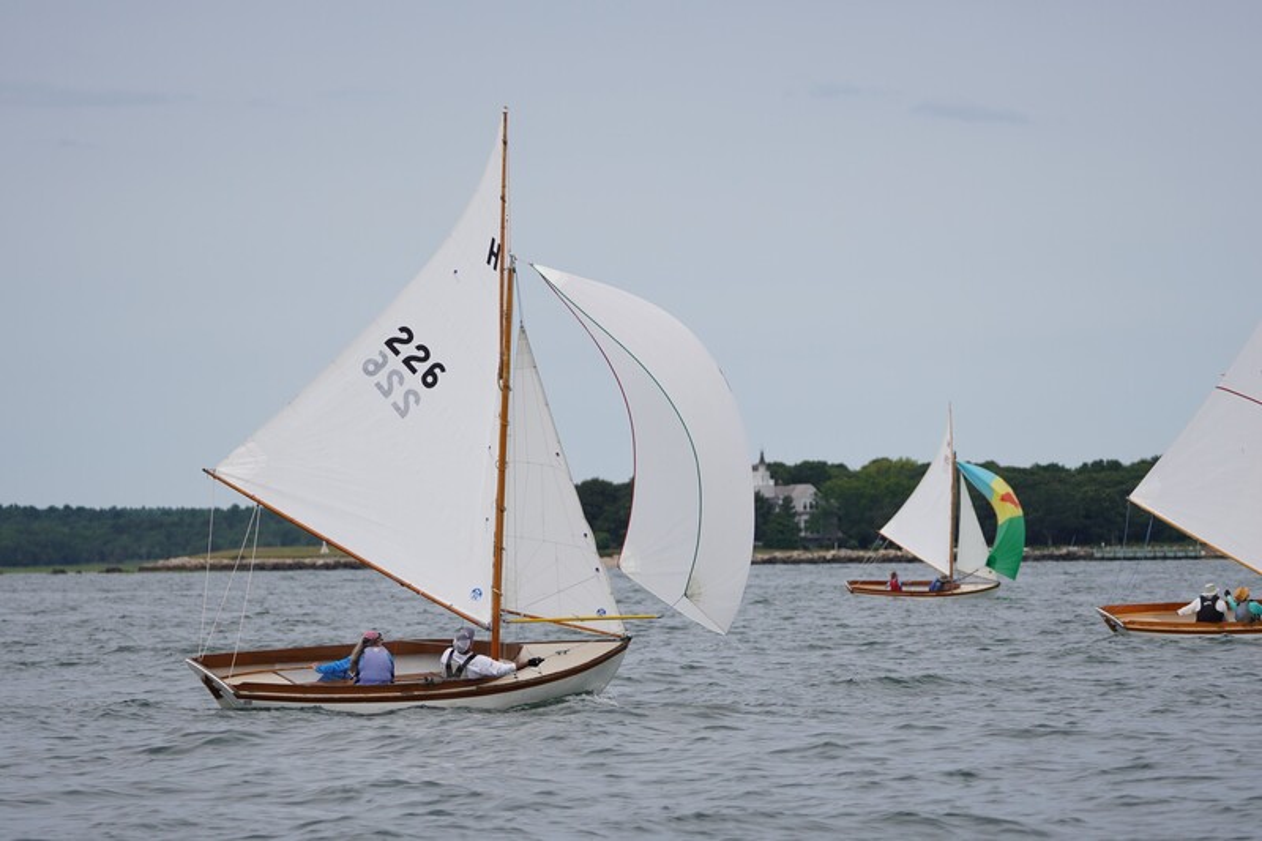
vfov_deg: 6.1
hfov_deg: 9.2
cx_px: 631
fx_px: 7885
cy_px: 420
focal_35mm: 225
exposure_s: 1/1250
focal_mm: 150
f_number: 5
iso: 160
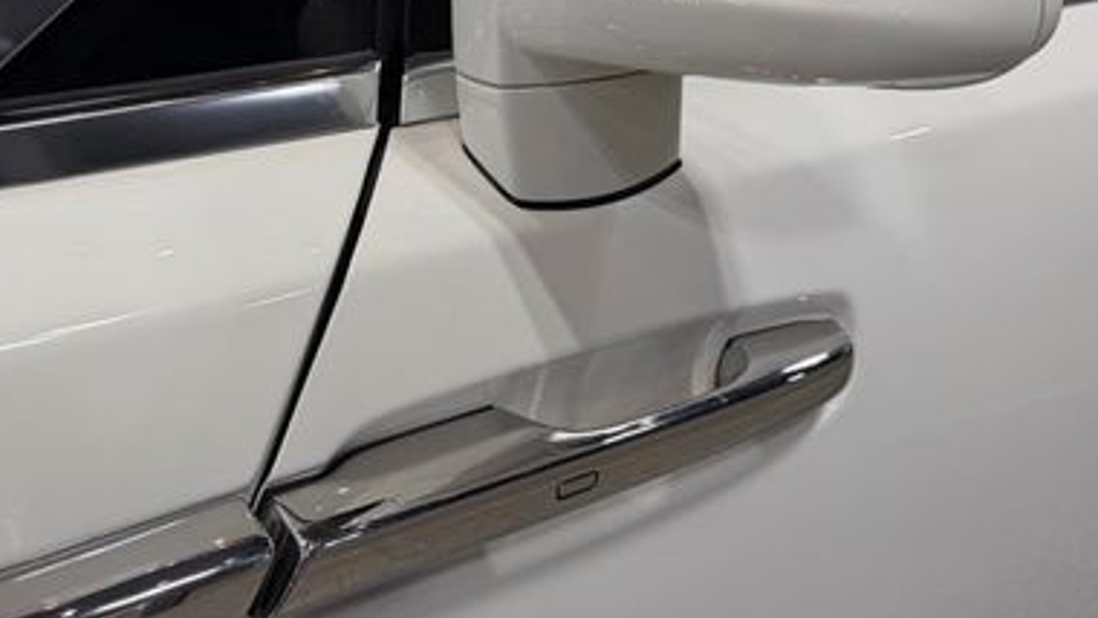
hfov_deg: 45.4
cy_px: 260
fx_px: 1281
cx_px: 335
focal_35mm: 44
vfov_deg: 27.1
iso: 80
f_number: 1.78
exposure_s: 1/488
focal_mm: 6.76
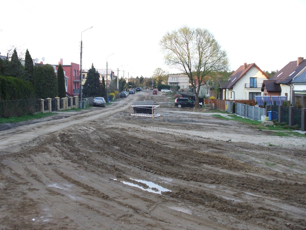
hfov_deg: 38.9
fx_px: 433
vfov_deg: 29.7
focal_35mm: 49
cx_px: 152
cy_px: 113
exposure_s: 1/100
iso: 100
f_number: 3
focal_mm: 7.9
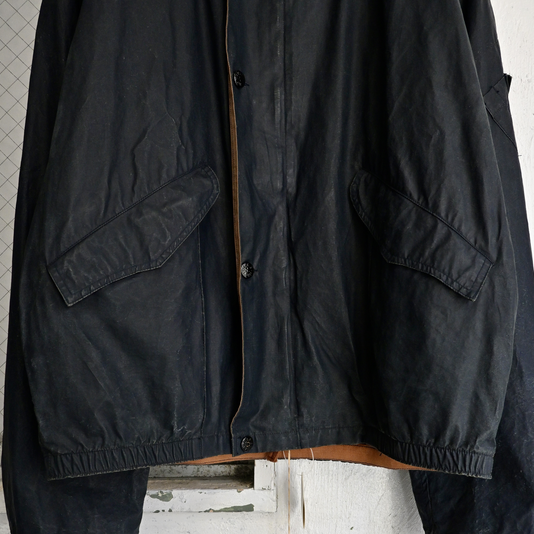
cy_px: 351
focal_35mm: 31
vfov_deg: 51.7
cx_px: 266
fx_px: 541
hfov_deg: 52.5
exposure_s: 1/80
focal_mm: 16
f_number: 5.6
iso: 1000
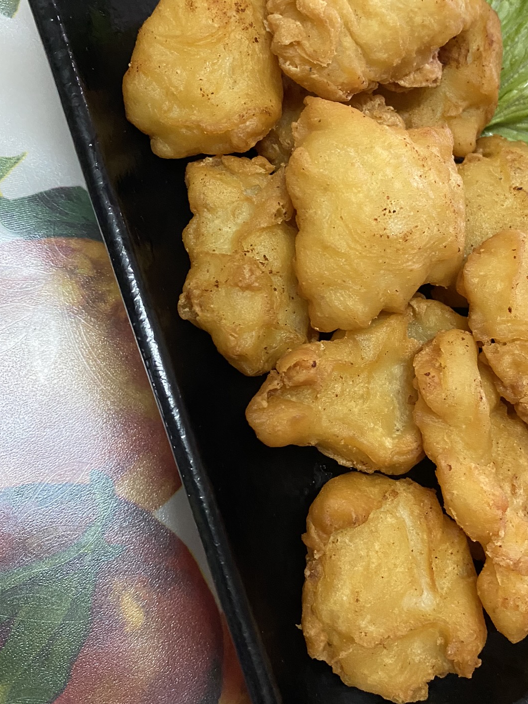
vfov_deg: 48.9
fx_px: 773
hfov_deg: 37.2
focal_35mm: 38
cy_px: 313
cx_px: 368
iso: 400
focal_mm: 4.25
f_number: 1.8
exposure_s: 1/50
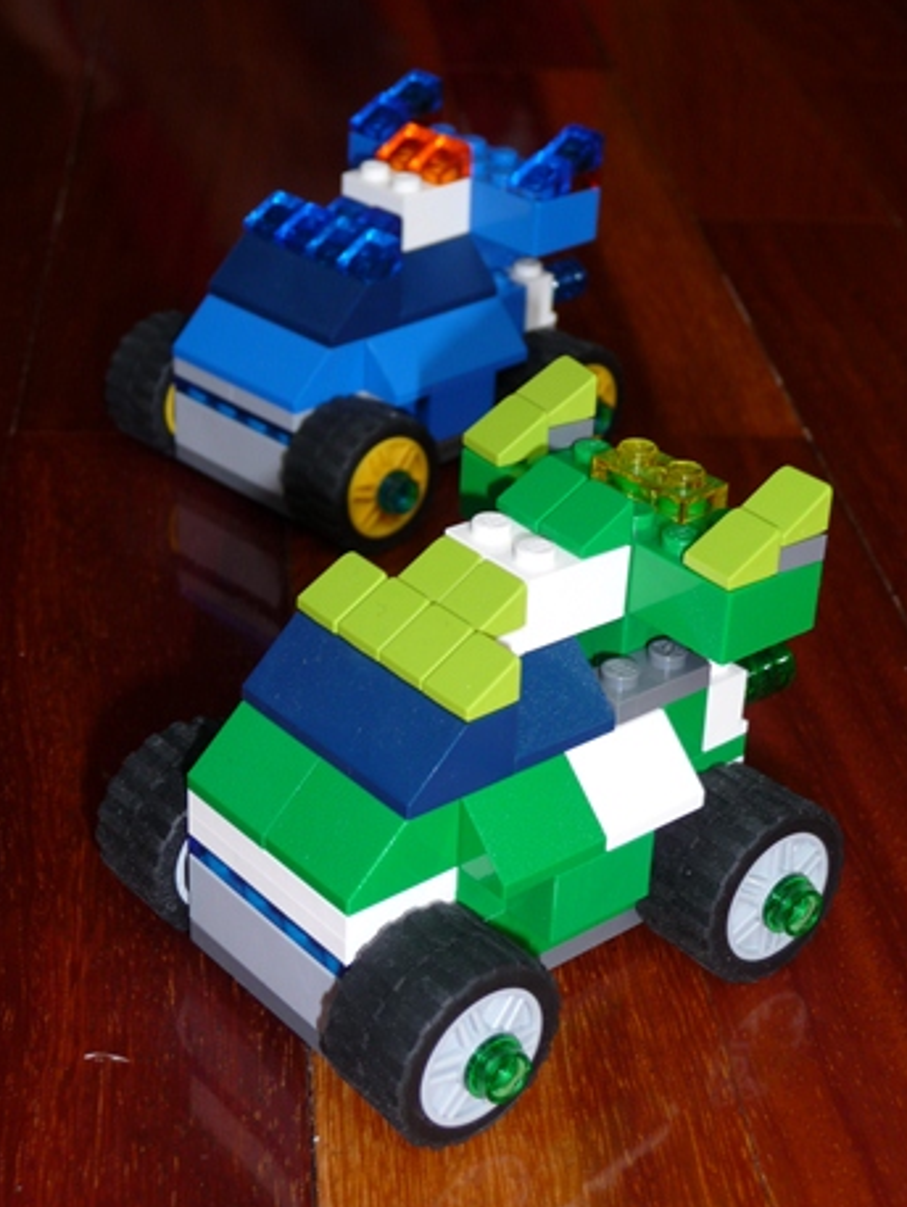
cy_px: 600
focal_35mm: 68
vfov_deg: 28.5
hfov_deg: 21.6
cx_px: 455
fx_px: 2373
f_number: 4.5
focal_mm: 11.3
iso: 100
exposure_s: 1/30
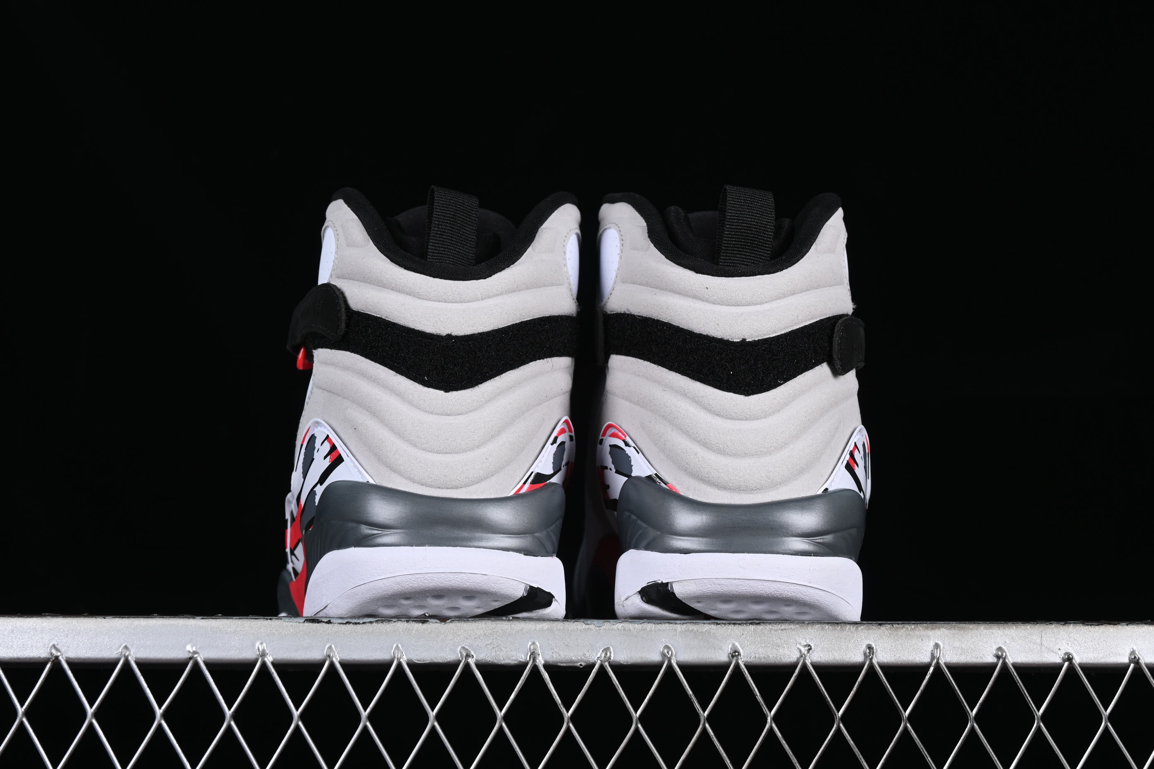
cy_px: 384
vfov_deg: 18.2
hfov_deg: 27.0
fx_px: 2404
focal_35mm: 75
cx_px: 577
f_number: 8
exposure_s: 1/80
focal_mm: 50
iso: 160
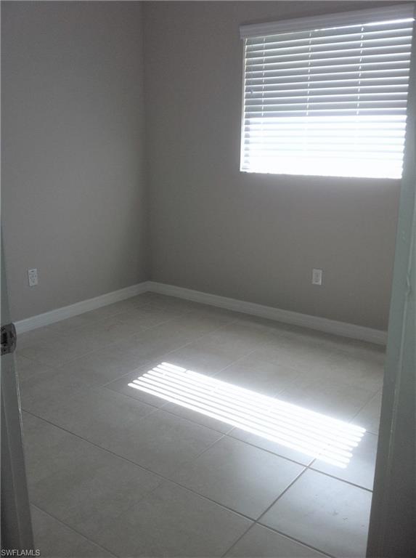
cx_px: 208
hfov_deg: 40.6
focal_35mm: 35
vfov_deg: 52.7
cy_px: 279
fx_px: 563
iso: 80
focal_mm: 3.85
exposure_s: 1/60
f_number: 2.8
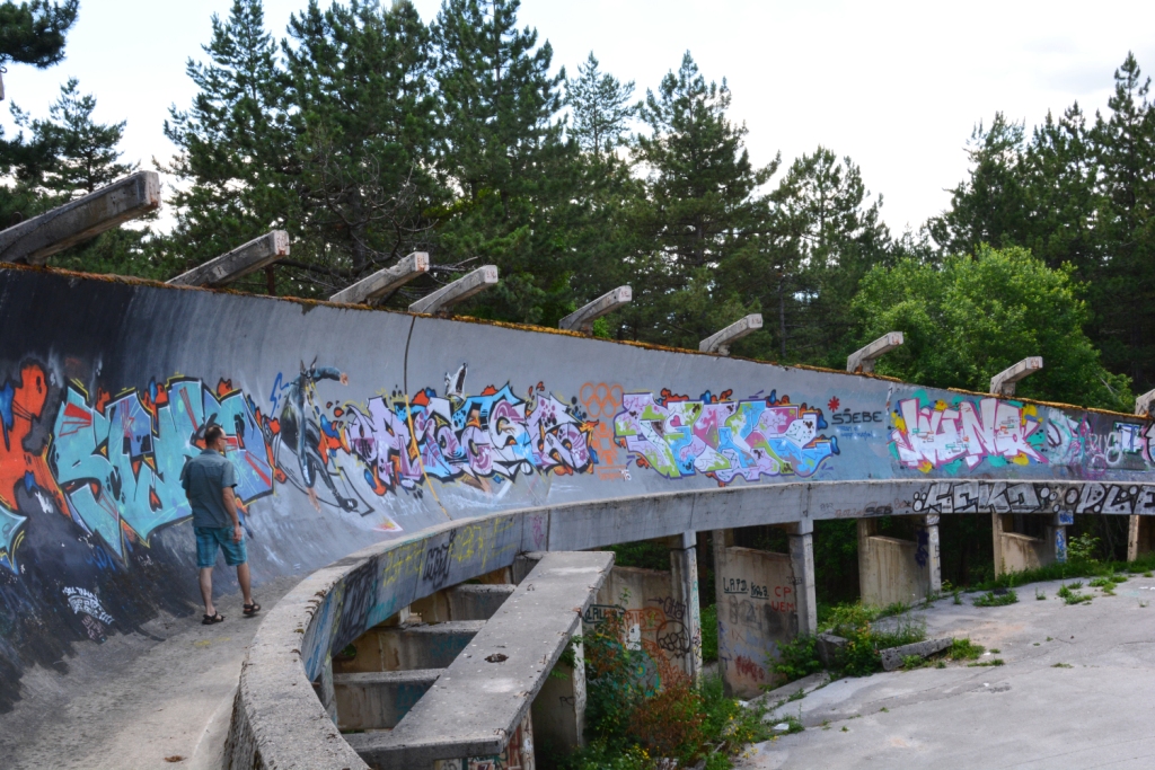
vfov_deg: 34.2
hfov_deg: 49.5
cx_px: 578
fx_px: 1251
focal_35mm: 39
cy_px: 385
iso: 400
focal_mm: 26
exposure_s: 1/40
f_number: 16
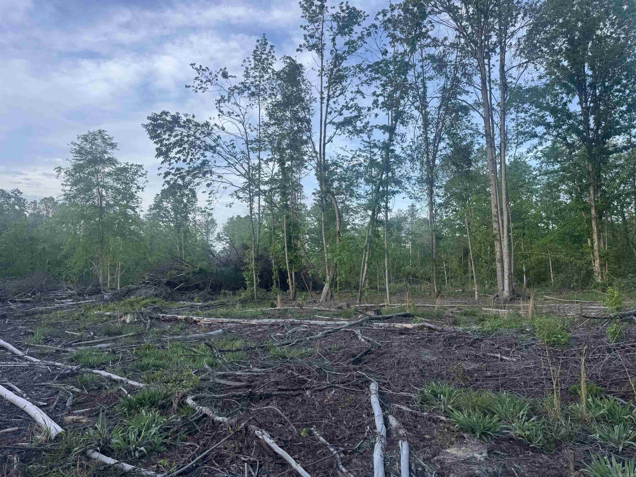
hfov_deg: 71.6
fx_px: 441
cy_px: 238
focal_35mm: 24
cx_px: 318
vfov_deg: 56.8
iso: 80
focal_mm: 6.76
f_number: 1.78
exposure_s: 1/1366
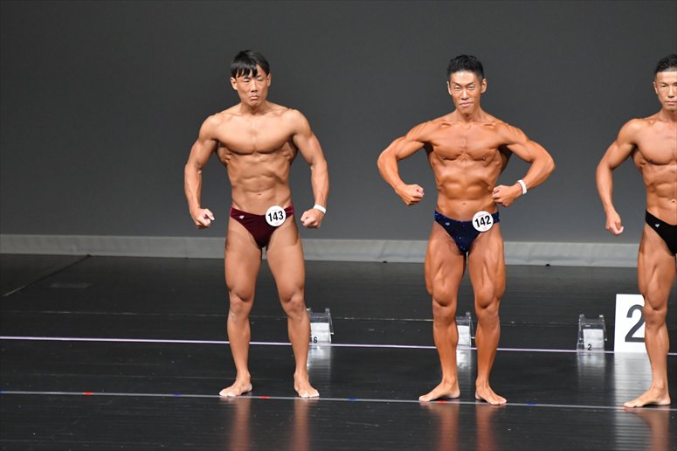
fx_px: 5921
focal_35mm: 315
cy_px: 226
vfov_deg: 4.4
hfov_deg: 6.5
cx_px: 338
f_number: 5.6
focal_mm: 210
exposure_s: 1/400
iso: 5000
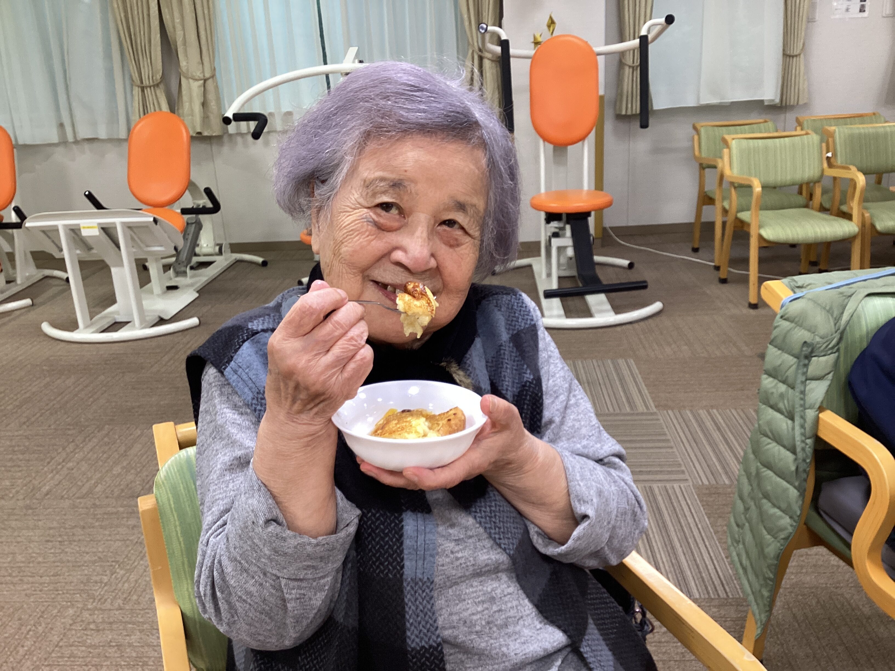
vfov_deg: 45.4
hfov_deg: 58.4
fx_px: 802
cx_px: 448
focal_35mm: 31
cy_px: 336
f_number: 2.4
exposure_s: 1/50
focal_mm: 3.3
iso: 125
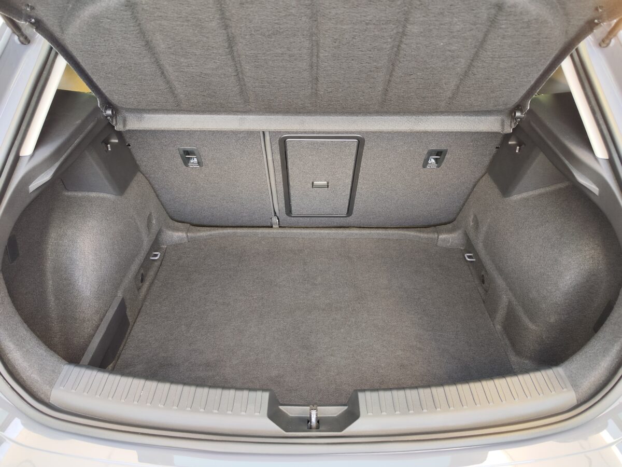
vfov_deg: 58.9
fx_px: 413
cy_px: 234
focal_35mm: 23
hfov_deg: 73.9
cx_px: 311
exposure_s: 1/55.4
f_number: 1.69
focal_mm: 7.01
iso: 436
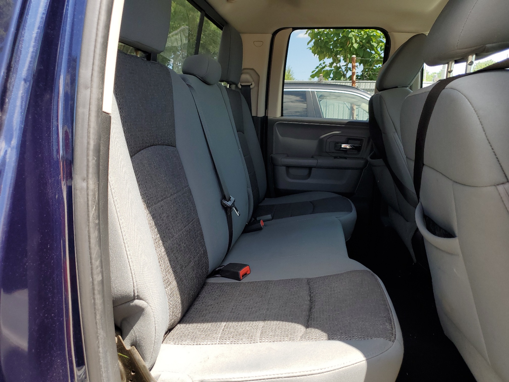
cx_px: 254
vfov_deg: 53.1
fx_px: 382
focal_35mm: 26
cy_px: 191
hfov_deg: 67.3
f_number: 1.5
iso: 50
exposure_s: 1/435
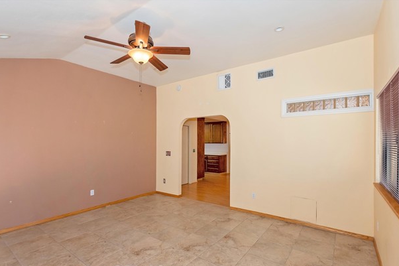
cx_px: 200
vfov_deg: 70.4
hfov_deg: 93.3
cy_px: 140
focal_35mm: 17
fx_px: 188
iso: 400
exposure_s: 1/100
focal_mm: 11
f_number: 5
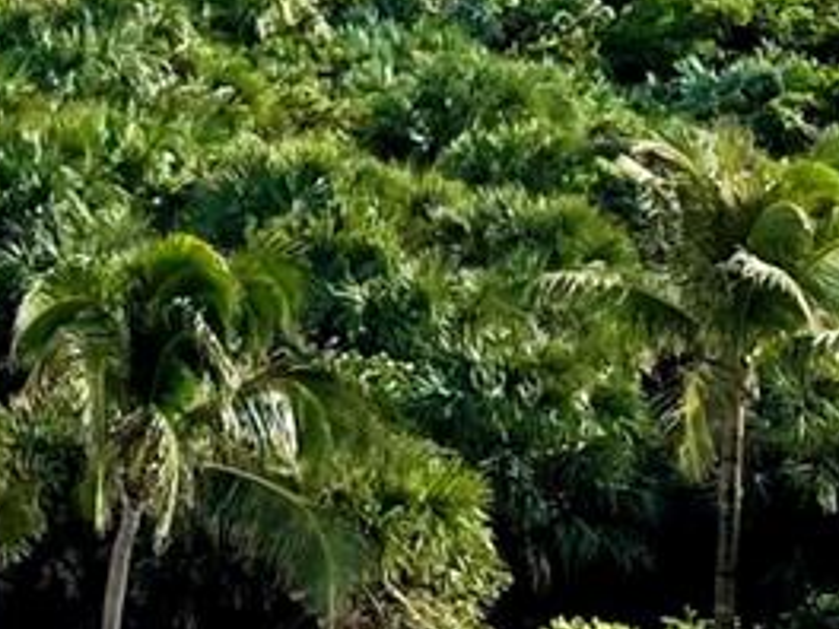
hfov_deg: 9.1
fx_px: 4896
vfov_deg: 7.3
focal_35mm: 202
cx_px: -912
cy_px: 178
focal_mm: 5.1
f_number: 1.6
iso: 32
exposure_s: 1/2717
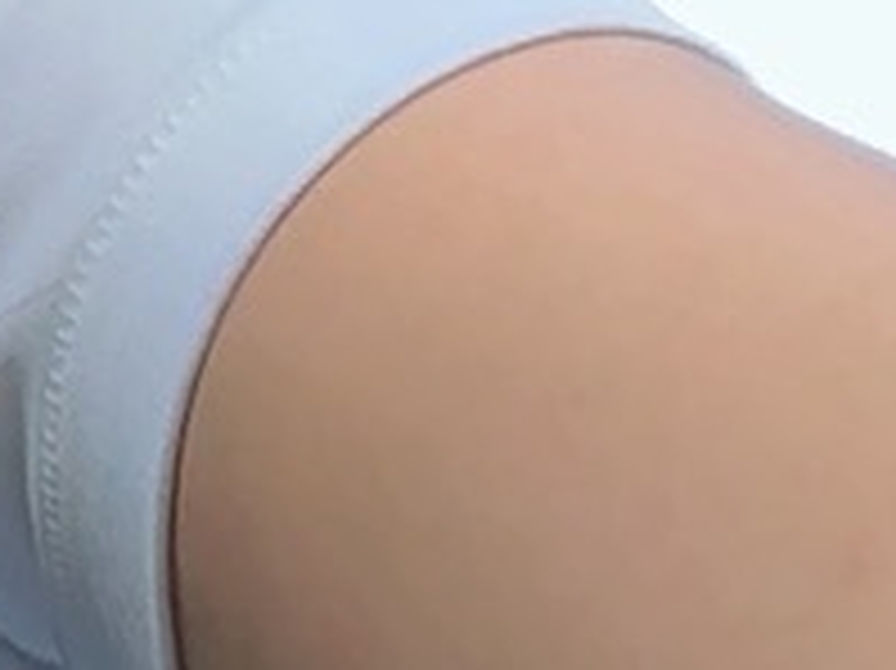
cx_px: -991
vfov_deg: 8.1
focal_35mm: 182
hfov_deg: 10.0
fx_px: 4708
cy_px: 18
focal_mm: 2.69
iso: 160
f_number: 1.9
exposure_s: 1/60
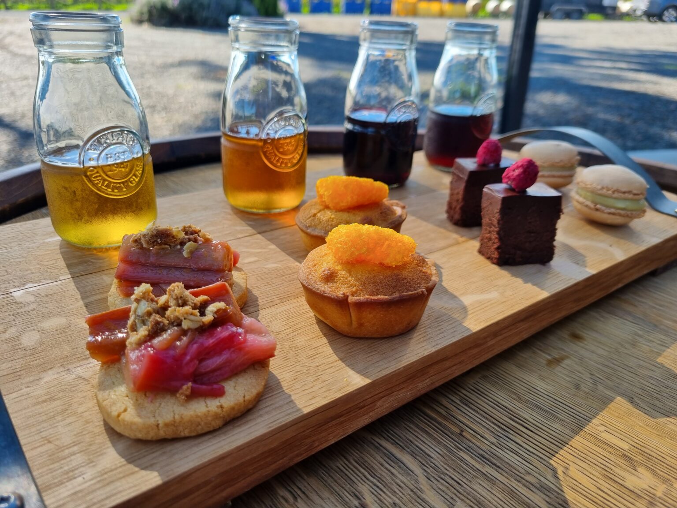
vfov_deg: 53.1
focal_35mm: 26
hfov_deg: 67.3
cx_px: 338
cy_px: 254
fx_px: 508
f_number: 1.8
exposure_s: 1/608
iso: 50
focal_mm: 5.4
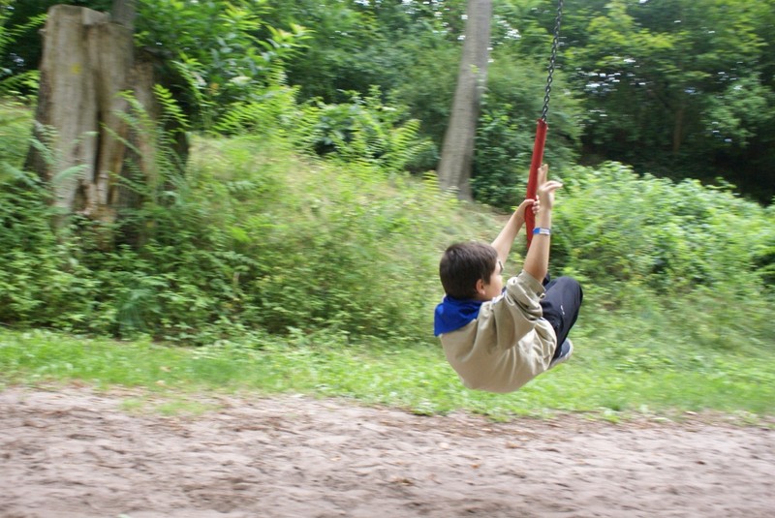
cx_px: 388
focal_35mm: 36
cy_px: 259
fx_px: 776
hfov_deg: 53.1
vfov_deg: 36.9
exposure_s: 1/125
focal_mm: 24
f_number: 4.5
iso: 800
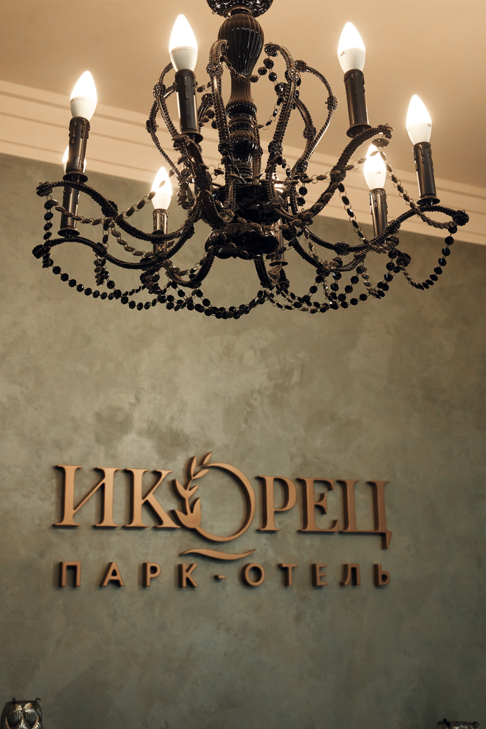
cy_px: 364
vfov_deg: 39.6
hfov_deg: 27.0
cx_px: 243
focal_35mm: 50
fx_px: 1012
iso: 5000
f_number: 7.1
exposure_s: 1/250
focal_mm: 50
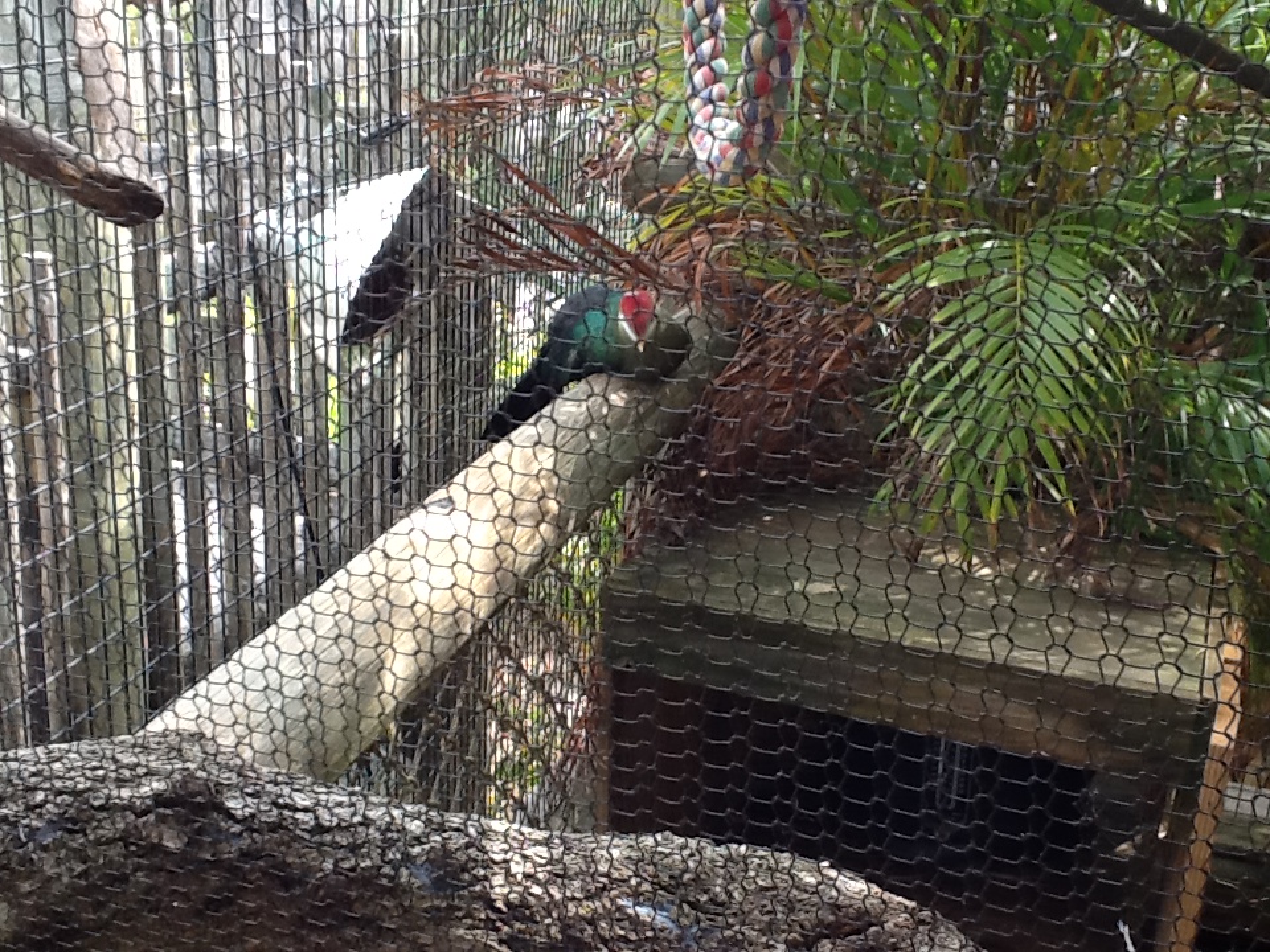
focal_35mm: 32
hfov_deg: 56.8
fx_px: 1174
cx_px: 635
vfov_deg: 44.2
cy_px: 476
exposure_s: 1/172
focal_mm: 2.03
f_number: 2.4
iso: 64
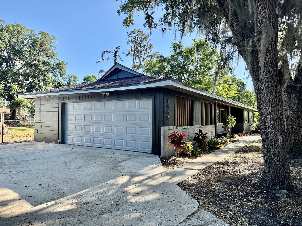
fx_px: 209
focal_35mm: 24
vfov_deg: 56.8
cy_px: 113
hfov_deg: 71.6
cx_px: 151
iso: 80
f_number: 1.78
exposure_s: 1/1215
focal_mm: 6.76
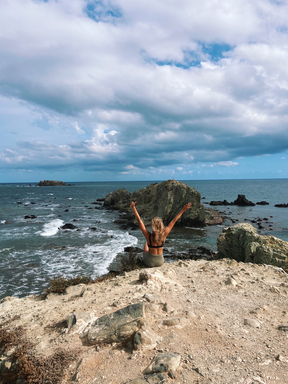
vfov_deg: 67.3
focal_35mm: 26
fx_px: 288
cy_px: 192
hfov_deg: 53.1
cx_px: 144
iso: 32
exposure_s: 1/6757
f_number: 1.8
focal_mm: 4.25
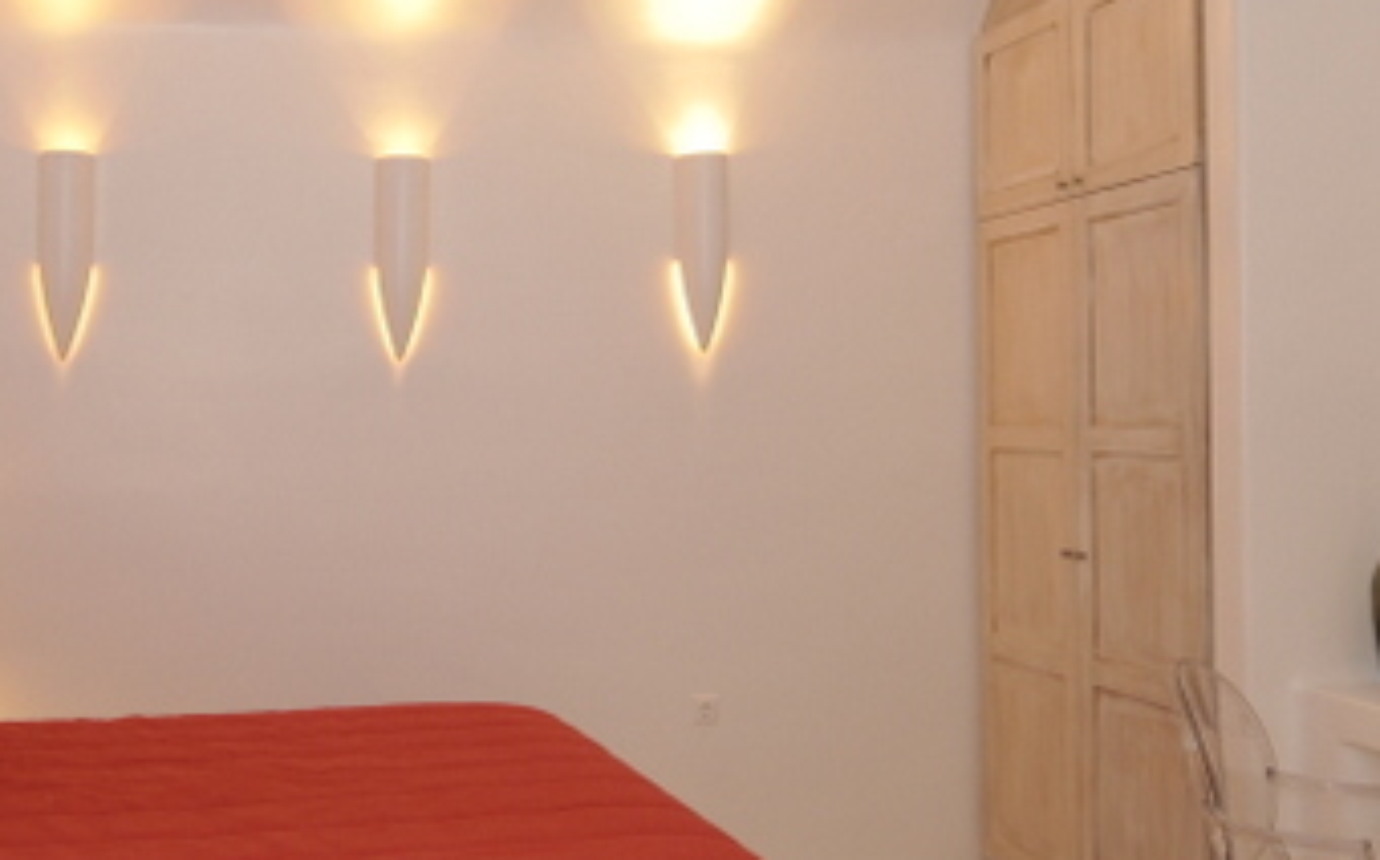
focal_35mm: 43
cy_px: 389
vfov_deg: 29.8
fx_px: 1616
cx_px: 422
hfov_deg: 45.3
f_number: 3.5
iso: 800
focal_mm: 14
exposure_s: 1/80
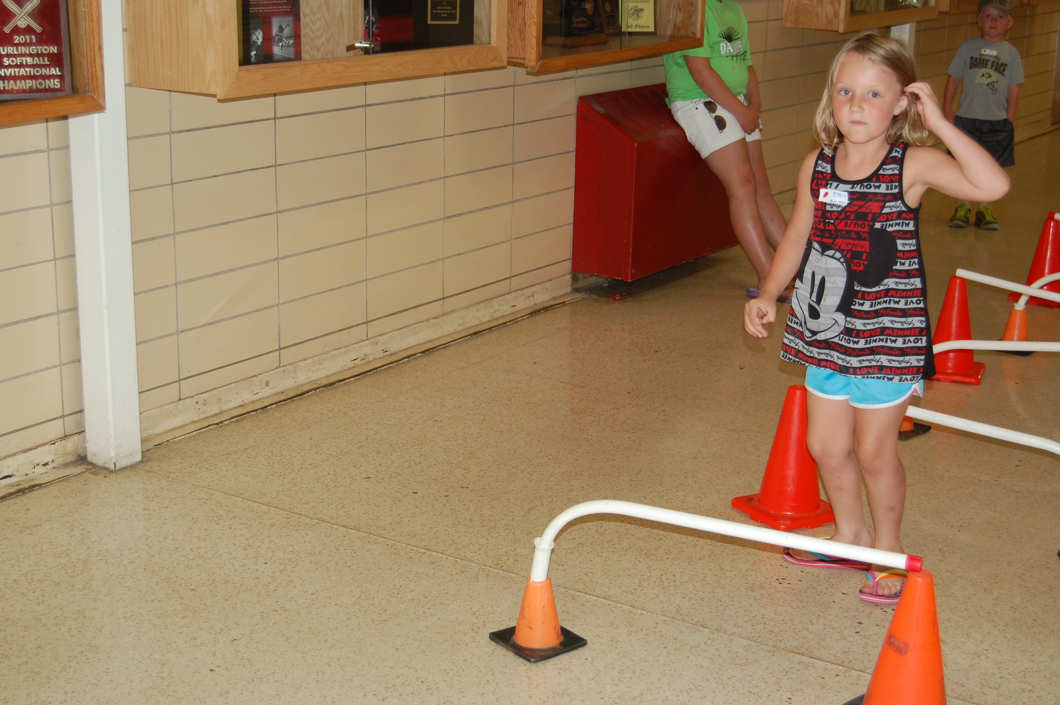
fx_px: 1544
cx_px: 530
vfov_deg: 25.7
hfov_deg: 37.9
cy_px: 352
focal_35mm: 52
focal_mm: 35
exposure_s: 1/60
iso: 400
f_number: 4.8
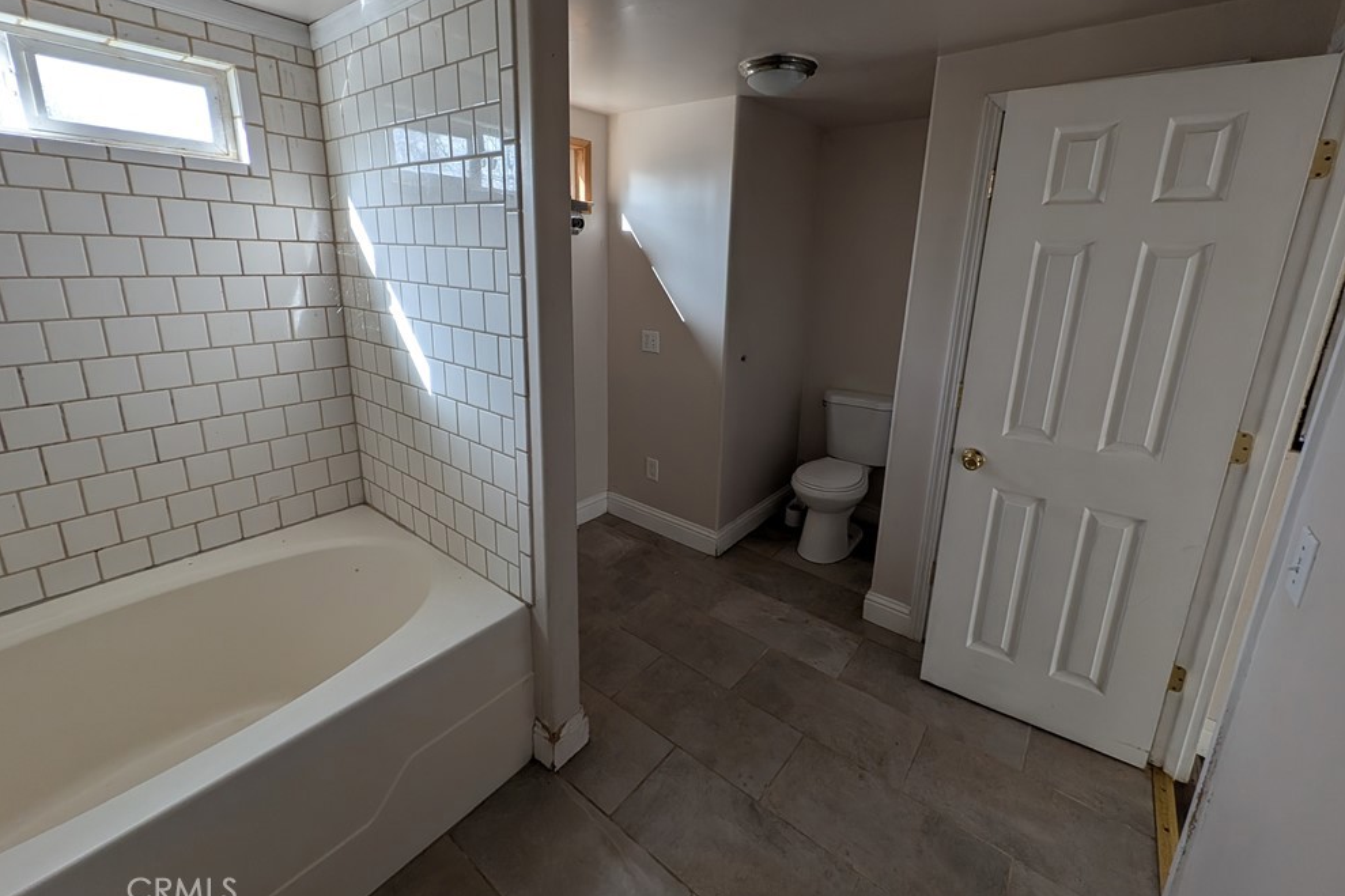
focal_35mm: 14
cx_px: 672
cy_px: 387
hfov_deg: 104.3
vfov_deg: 80.8
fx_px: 523
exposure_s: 1/50
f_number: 2.2
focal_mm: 1.54
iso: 40
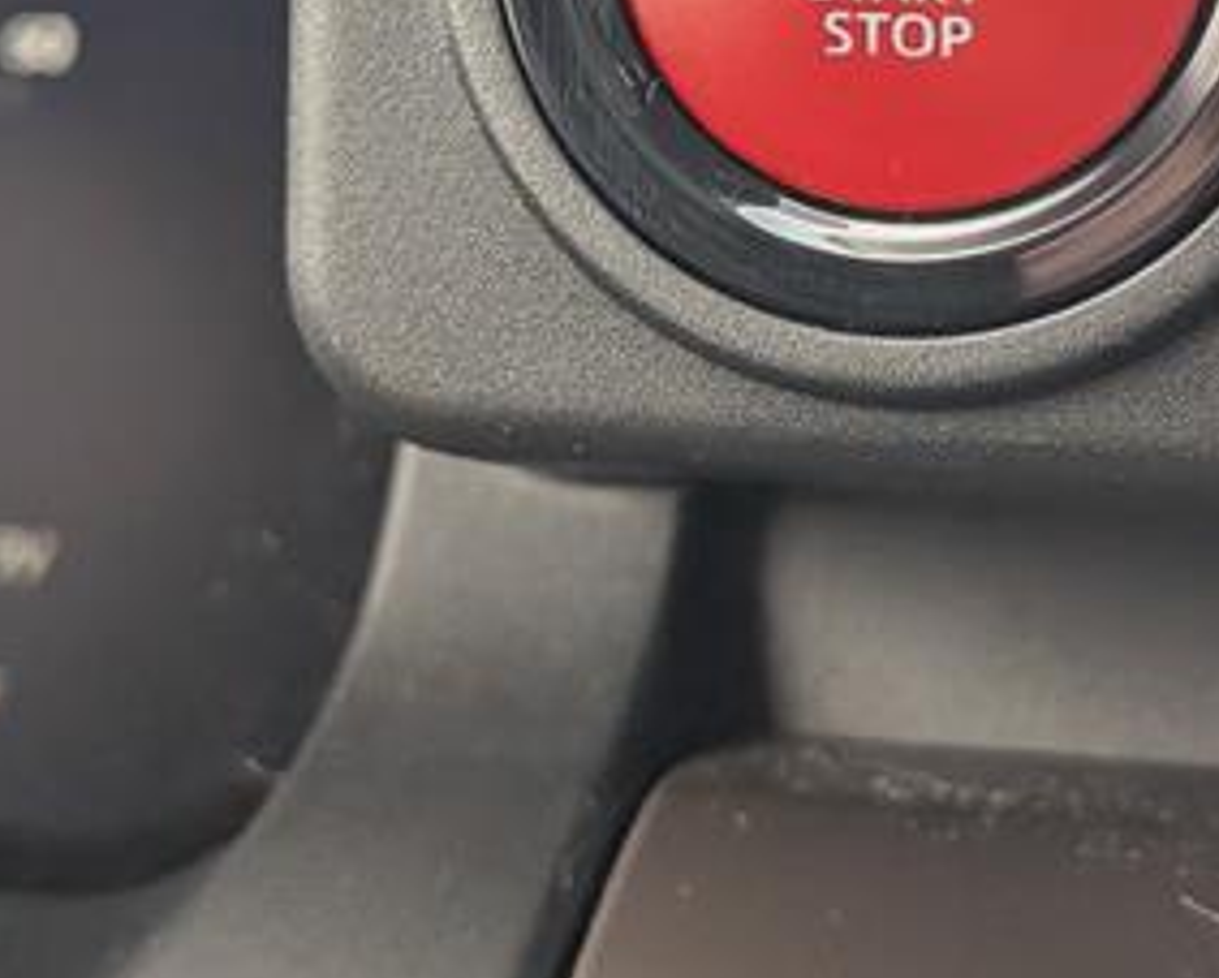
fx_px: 3900
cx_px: 849
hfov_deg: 17.7
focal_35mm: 108
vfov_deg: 14.1
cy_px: 47
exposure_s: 1/588
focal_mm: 6.9
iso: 323
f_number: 1.68
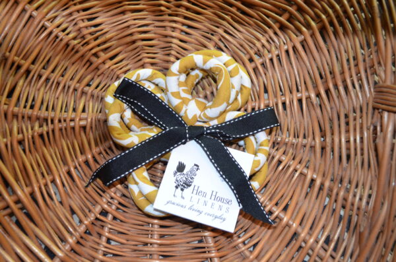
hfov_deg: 45.1
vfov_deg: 30.7
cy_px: 131
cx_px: 198
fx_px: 477
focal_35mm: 44
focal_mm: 29
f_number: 4.5
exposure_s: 1/60
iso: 1600
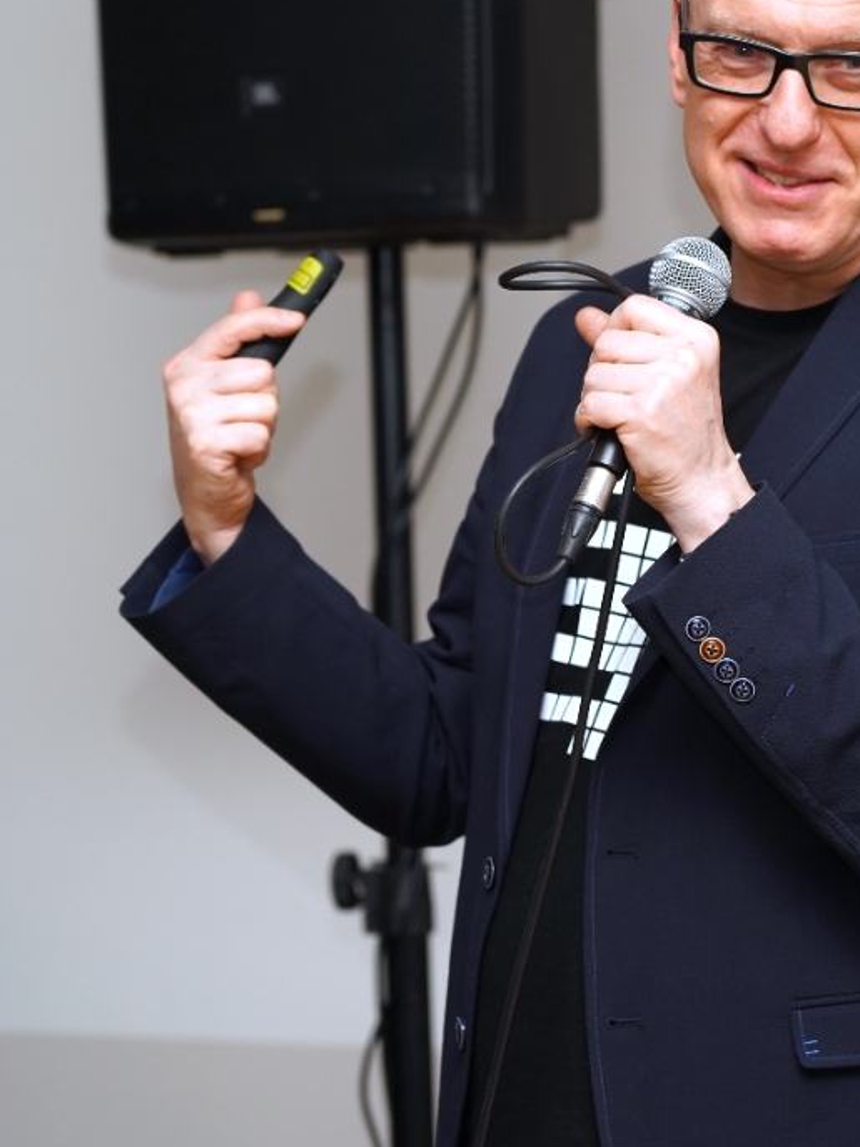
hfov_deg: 7.8
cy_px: 458
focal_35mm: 191
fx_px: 6329
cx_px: 591
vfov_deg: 10.4
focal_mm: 105
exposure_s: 1/100
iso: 400
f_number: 4
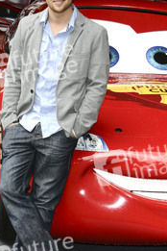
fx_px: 1280
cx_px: 56
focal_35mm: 184
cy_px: 115
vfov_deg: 11.2
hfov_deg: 7.5
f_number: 6.3
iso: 200
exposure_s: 1/250
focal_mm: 80
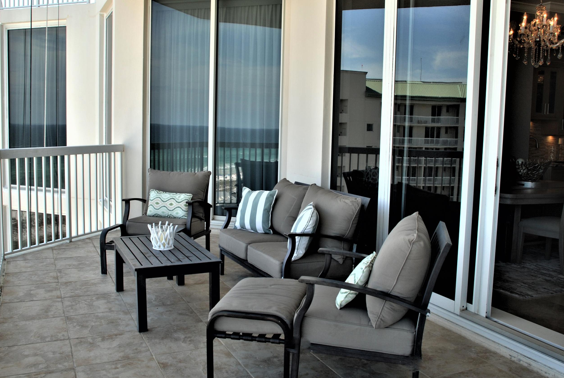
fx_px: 565
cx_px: 269
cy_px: 179
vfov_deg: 37.0
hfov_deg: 53.1
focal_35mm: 36
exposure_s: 1/125
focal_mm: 20
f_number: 5.6
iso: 110
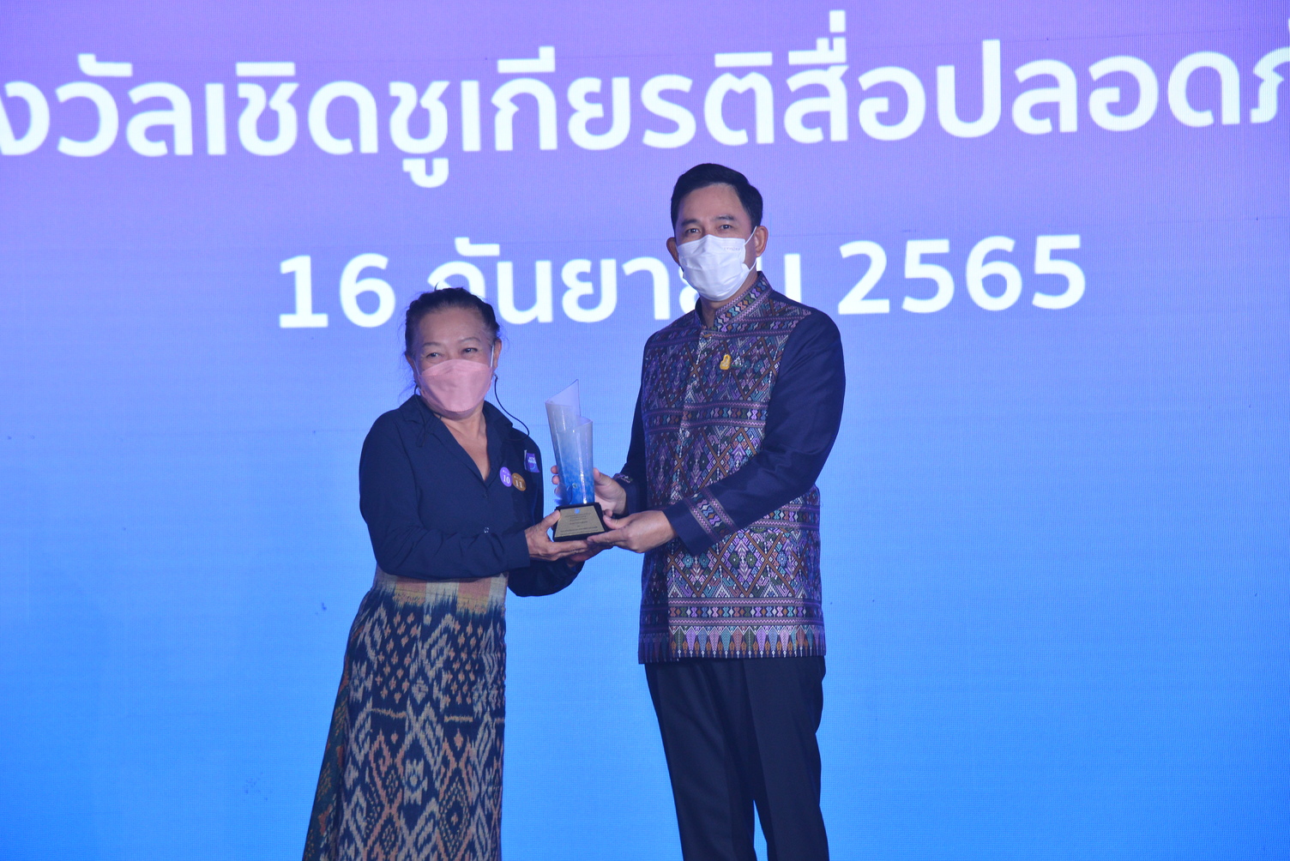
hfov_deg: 17.1
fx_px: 4301
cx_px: 645
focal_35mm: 120
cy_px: 430
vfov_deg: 11.4
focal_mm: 120
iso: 1600
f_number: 7.1
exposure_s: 1/125
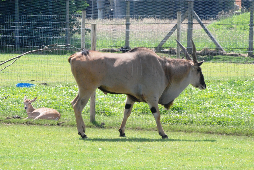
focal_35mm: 450
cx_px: 127
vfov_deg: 3.1
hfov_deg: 4.6
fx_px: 3178
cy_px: 85
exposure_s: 1/160
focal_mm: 300
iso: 1600
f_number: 22
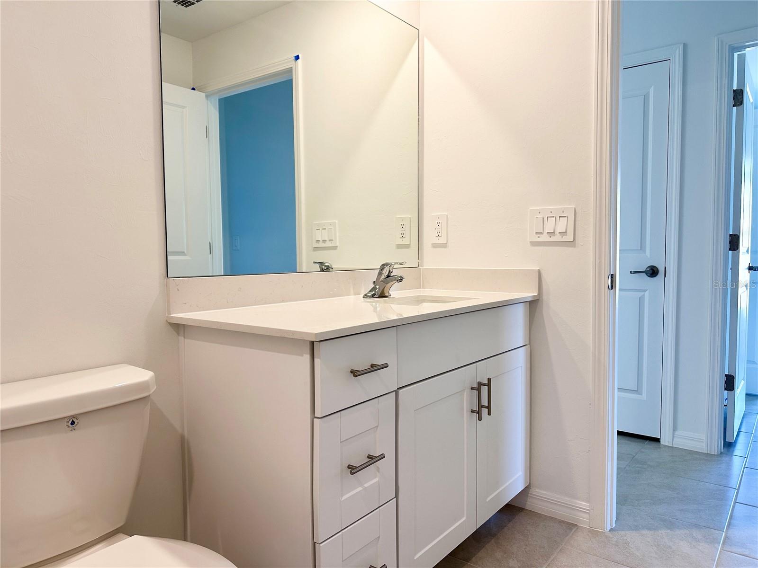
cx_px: 379
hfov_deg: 71.6
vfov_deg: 56.8
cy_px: 284
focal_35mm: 24
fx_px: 526
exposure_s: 1/120
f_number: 1.78
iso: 100
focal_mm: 6.86
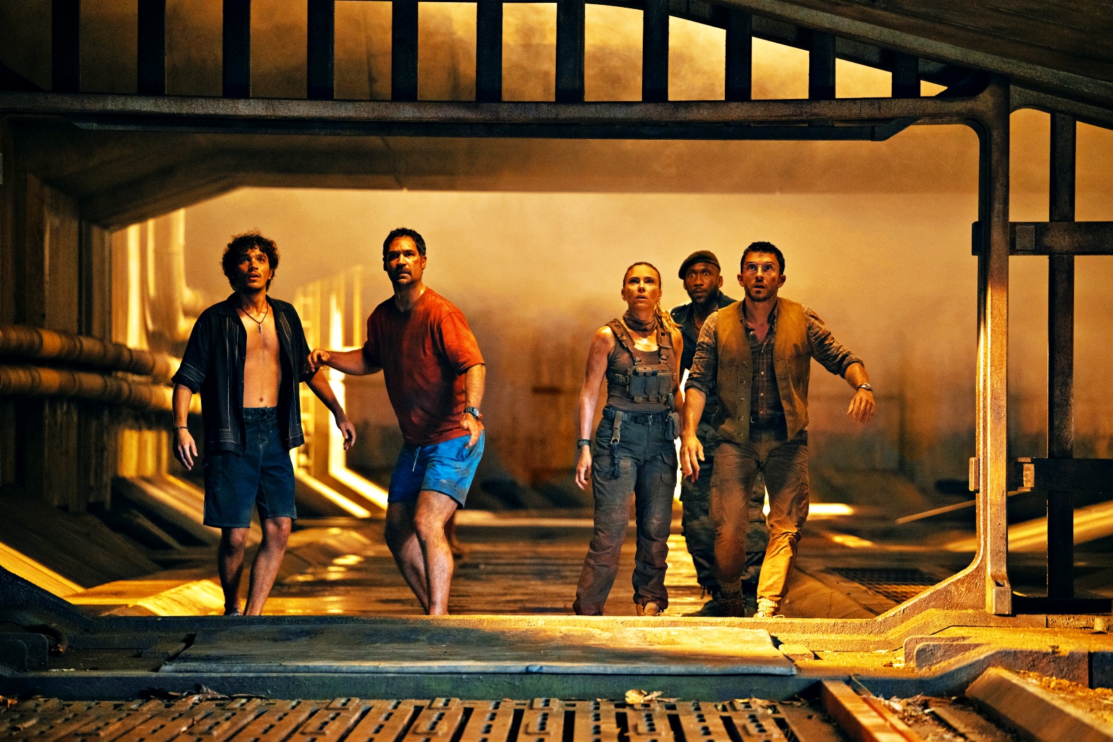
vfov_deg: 11.4
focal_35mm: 120
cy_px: 371
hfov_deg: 17.1
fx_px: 3709
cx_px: 556
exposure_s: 1/125
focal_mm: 120
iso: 1600
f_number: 2.8
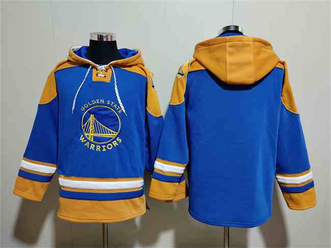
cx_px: 166
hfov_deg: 69.4
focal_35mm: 25
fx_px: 239
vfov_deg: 54.8
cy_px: 124
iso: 425
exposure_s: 1/33.3
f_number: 1.89
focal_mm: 5.42
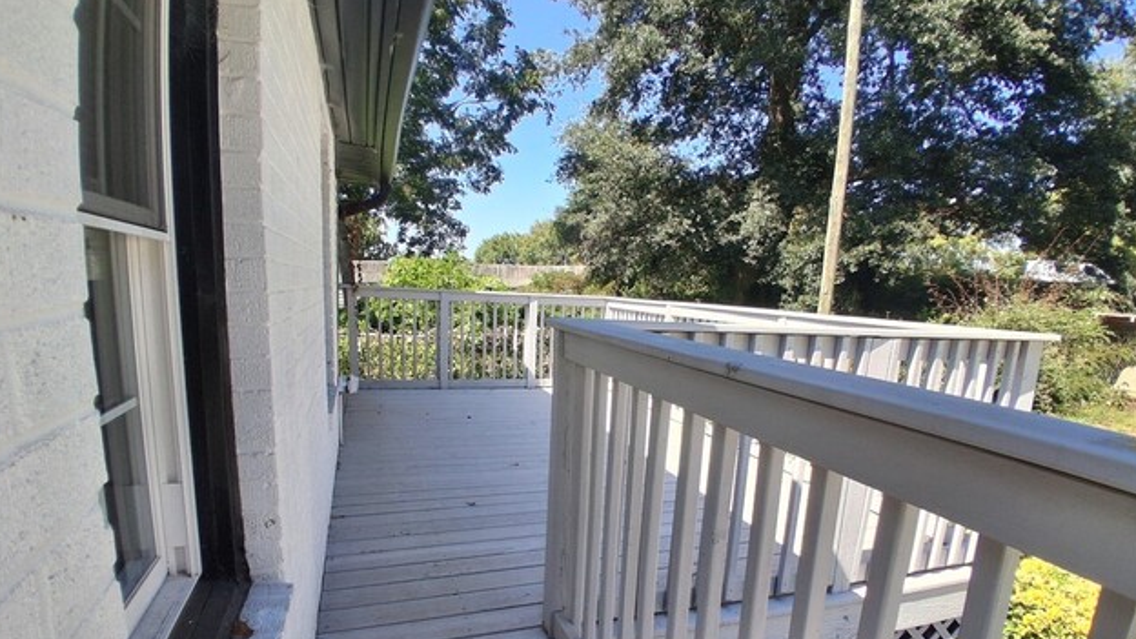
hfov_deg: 89.6
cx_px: 563
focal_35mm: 19
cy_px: 397
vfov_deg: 57.7
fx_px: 572
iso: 50
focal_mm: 1.4
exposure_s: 1/557
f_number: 2.2
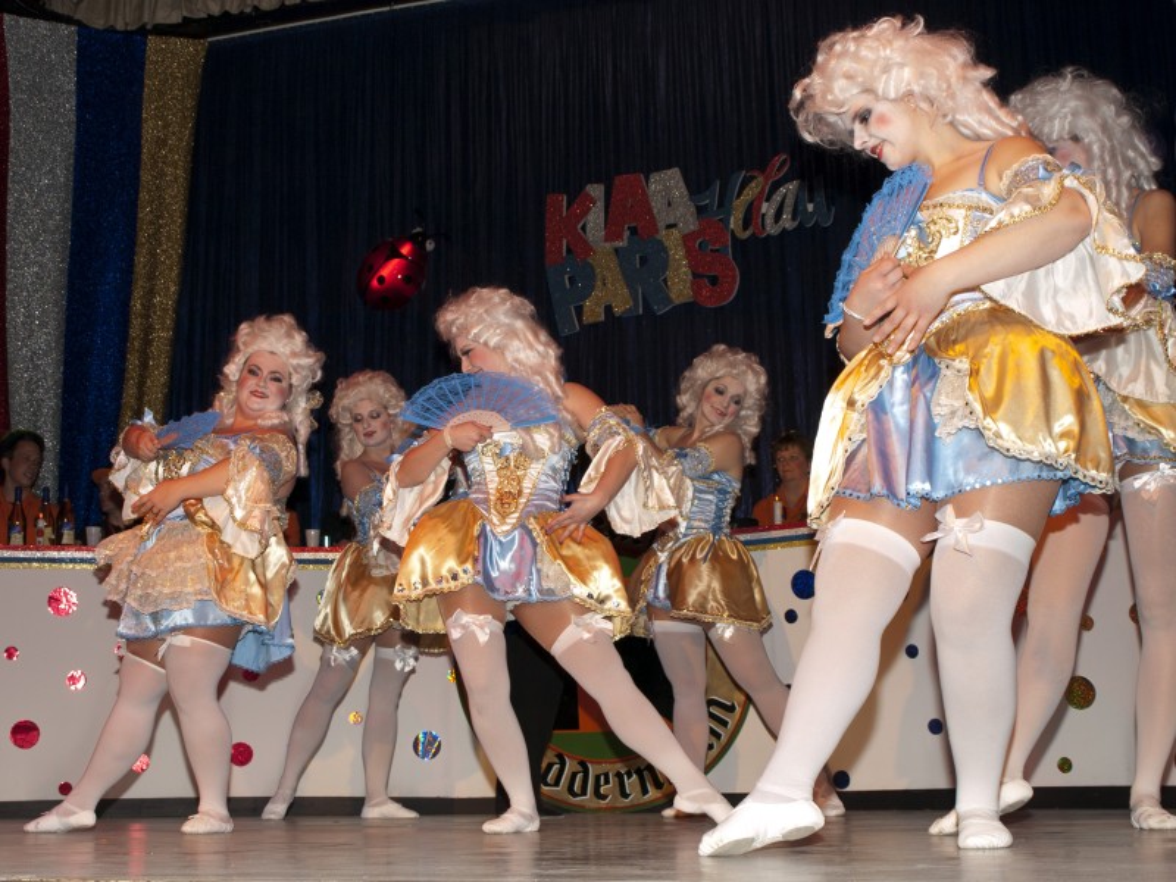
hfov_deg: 44.8
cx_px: 588
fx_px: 1427
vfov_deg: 34.3
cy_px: 441
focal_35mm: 42
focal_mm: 21
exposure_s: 1/40
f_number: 4.4
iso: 100
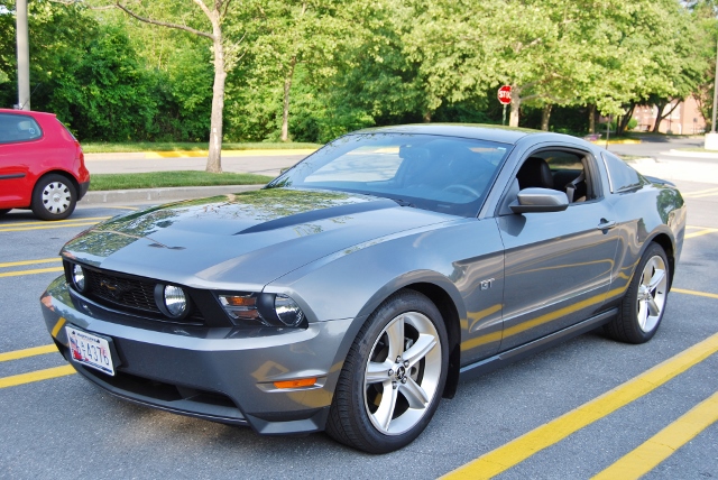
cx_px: 359
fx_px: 838
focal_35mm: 42
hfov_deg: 46.4
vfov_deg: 32.0
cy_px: 240
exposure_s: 1/125
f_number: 5.6
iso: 125
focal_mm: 28
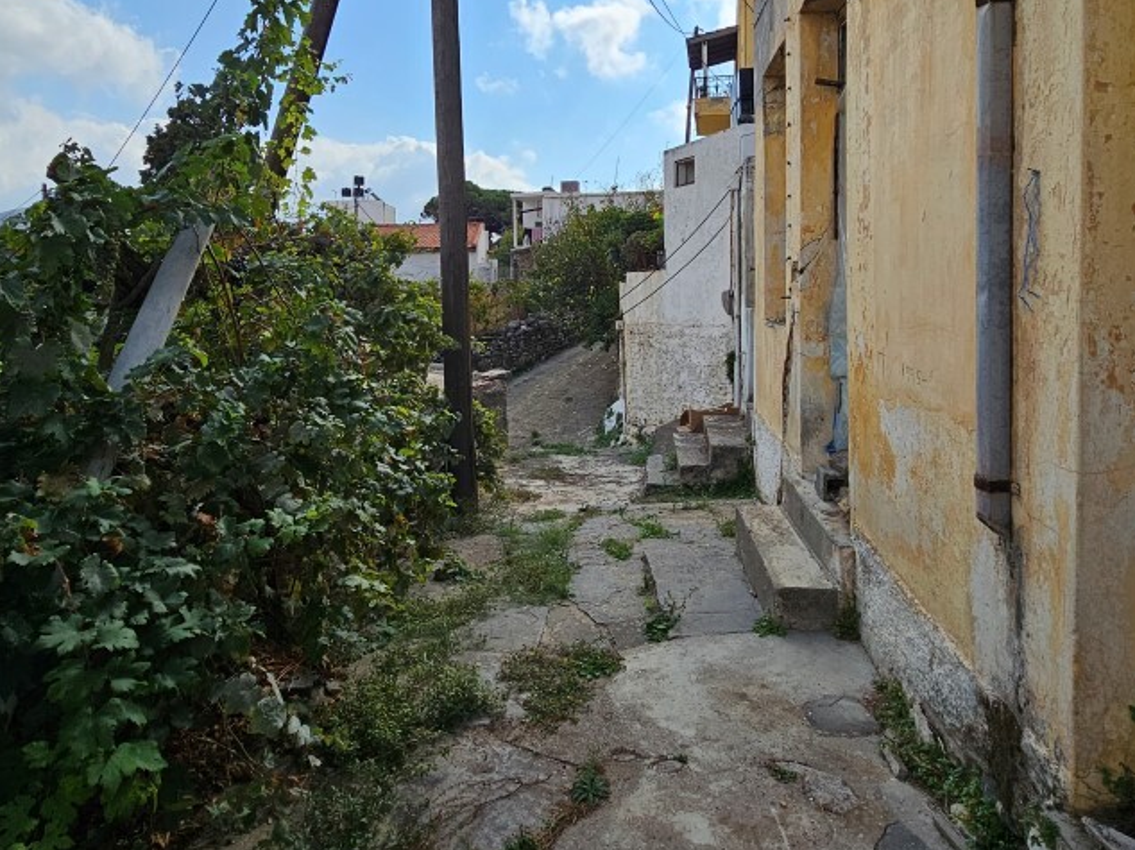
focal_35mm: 21
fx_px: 688
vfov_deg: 62.2
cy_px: 299
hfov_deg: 79.0
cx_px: 559
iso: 50
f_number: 2.2
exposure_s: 1/3018
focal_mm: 2.2
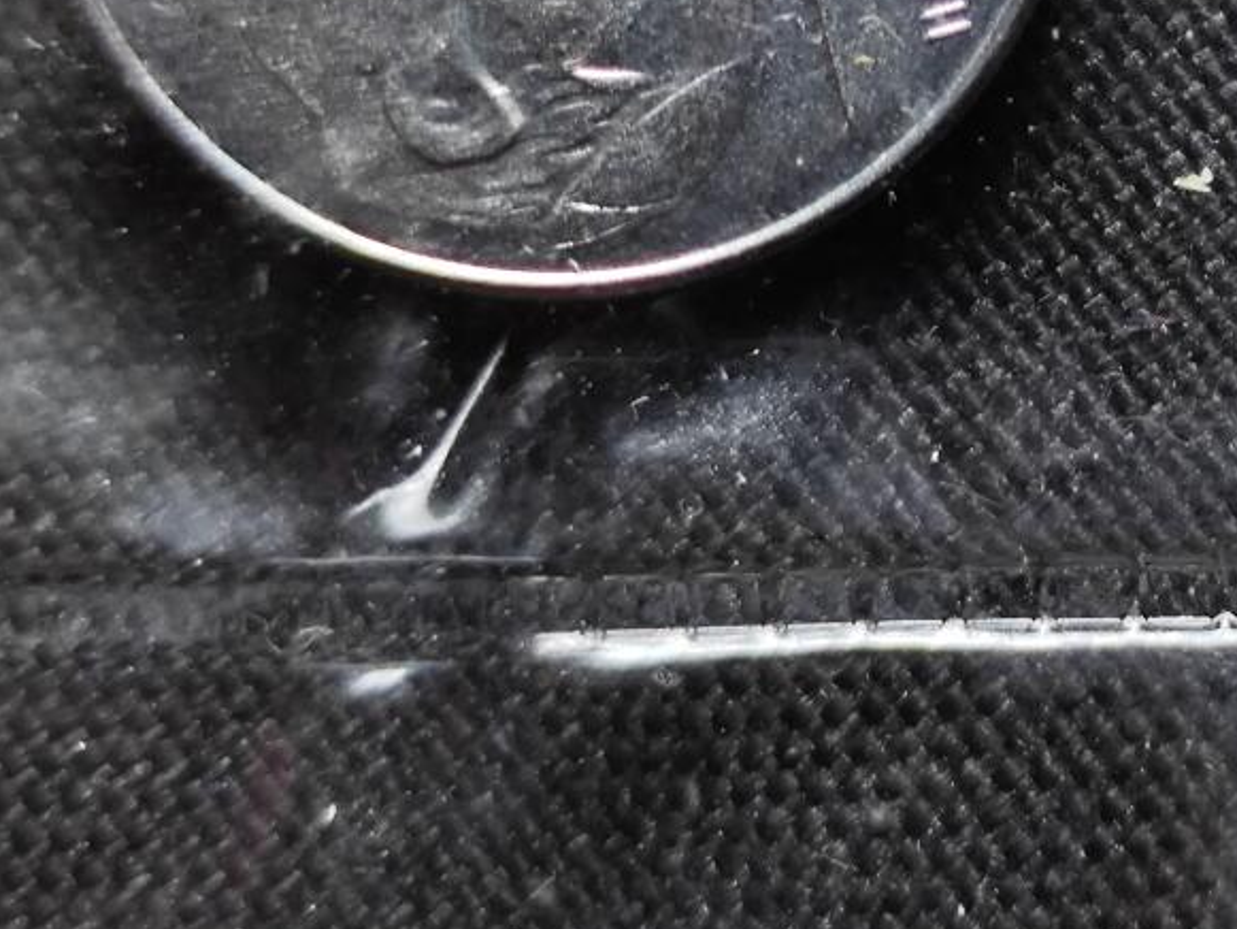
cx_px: 1314
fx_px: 4218
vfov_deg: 12.4
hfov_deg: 16.3
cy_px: -70
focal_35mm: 118
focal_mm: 5.84
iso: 80
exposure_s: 1/66.9
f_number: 1.6
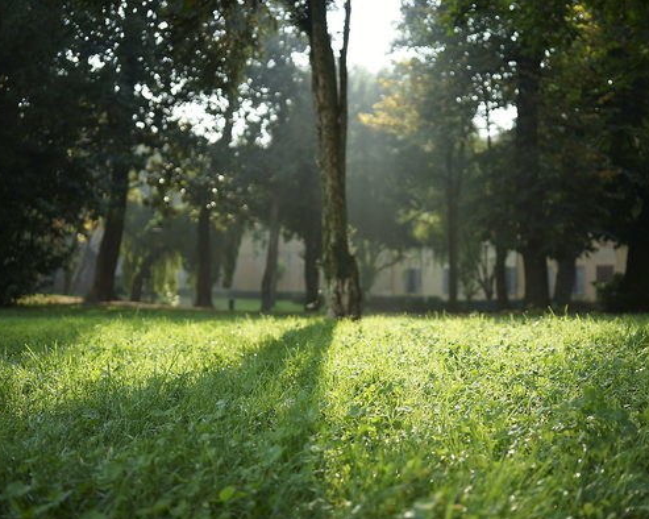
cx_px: 337
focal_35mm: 40
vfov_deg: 37.3
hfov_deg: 45.8
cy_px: 262
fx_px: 768
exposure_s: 1/640
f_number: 3.2
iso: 160
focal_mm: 35
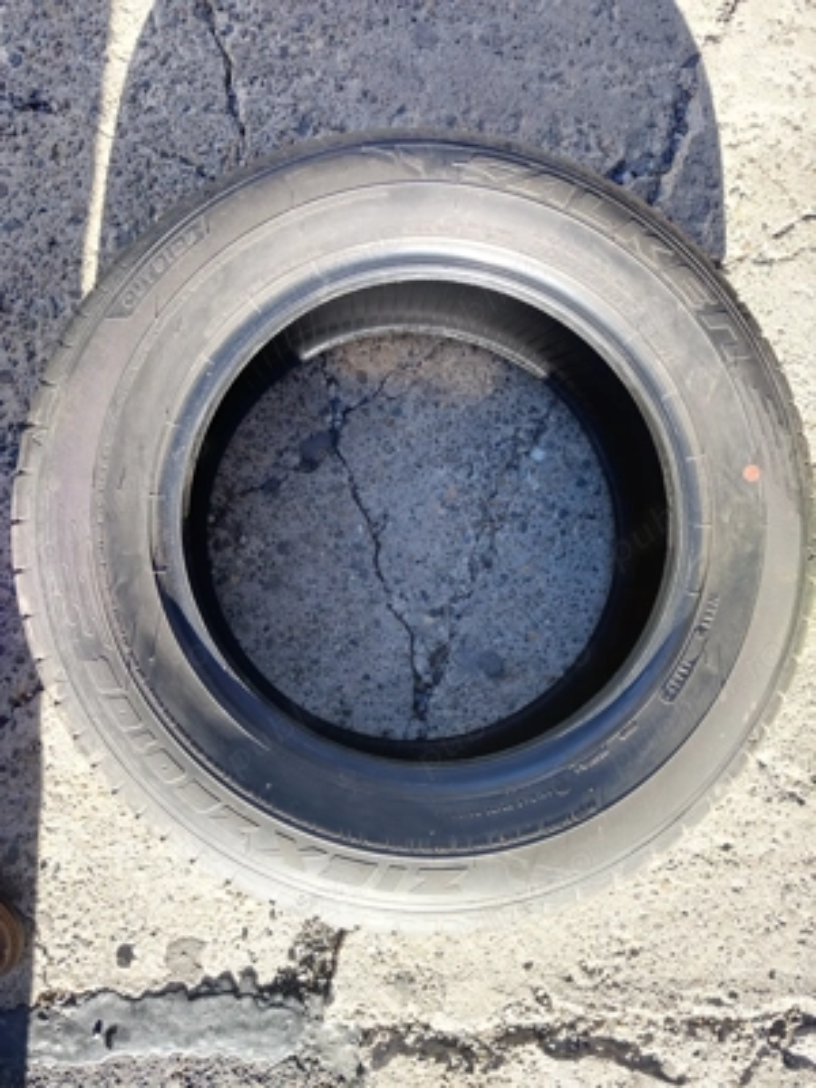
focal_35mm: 26
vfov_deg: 67.3
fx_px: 817
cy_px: 544
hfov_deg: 53.1
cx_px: 408
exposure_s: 1/100
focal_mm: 6.24
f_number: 1.8
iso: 125
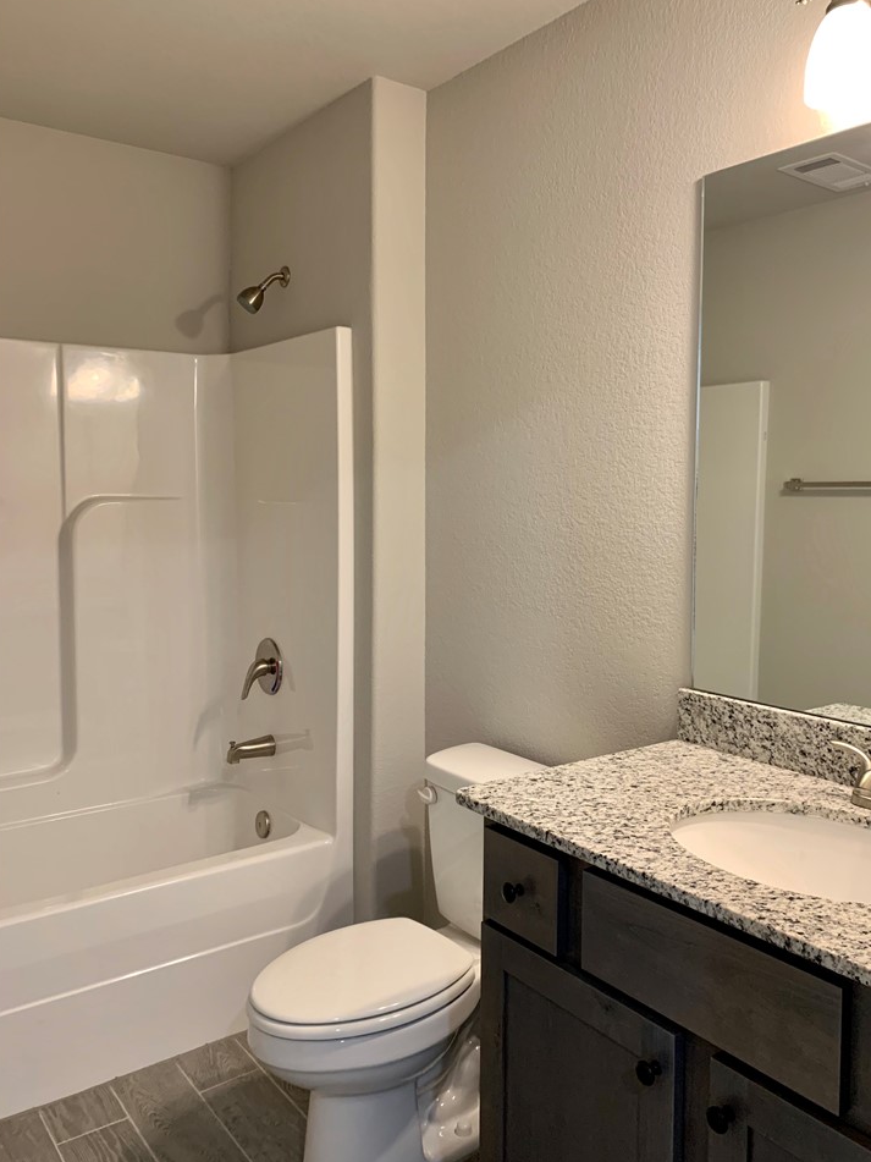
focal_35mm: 28
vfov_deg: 63.4
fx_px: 940
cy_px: 558
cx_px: 462
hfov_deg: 49.7
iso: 200
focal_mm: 4.25
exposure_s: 1/60
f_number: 1.8
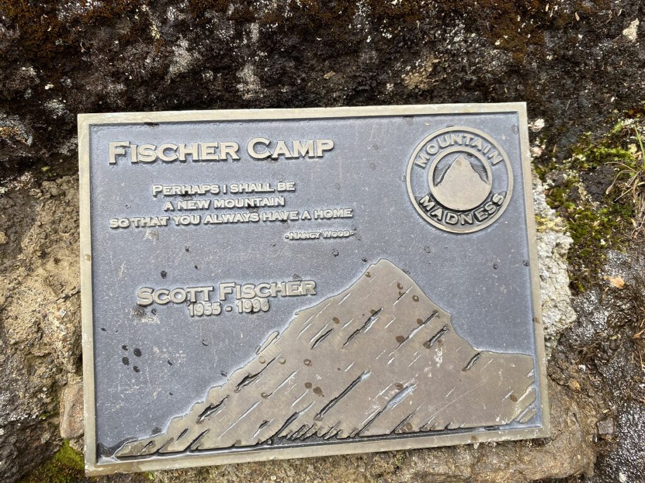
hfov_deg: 67.3
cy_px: 242
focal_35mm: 26
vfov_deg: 53.1
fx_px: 484
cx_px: 322
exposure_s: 1/262
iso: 32
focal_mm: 4.25
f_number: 1.8
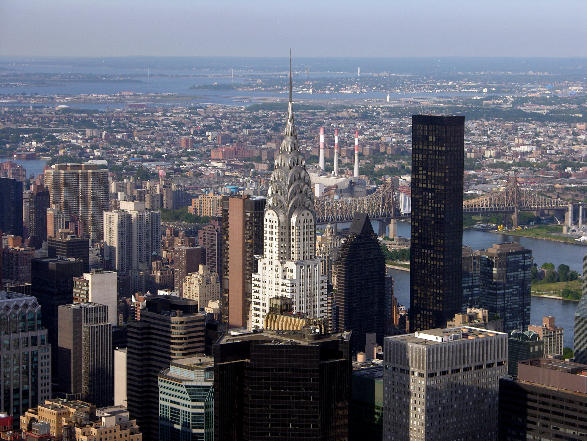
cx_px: 294
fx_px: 1865
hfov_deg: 17.9
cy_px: 220
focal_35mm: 110
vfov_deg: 13.5
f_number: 4.6
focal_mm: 27.3
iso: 50
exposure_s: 1/258
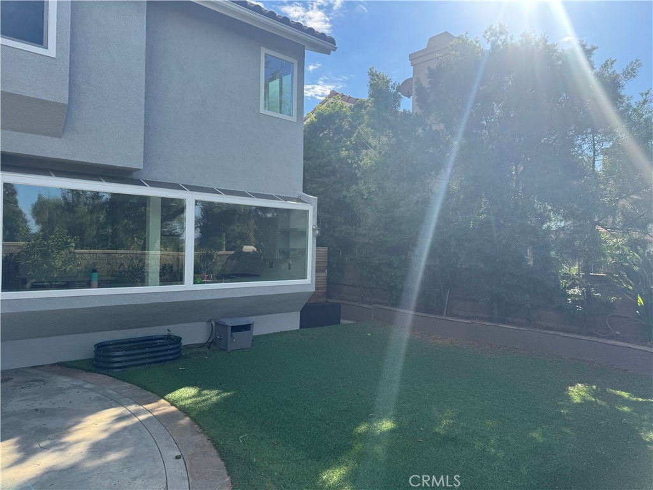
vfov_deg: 56.8
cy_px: 245
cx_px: 326
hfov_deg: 71.6
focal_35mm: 24
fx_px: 453
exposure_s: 1/1980
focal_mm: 6.76
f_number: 1.78
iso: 80
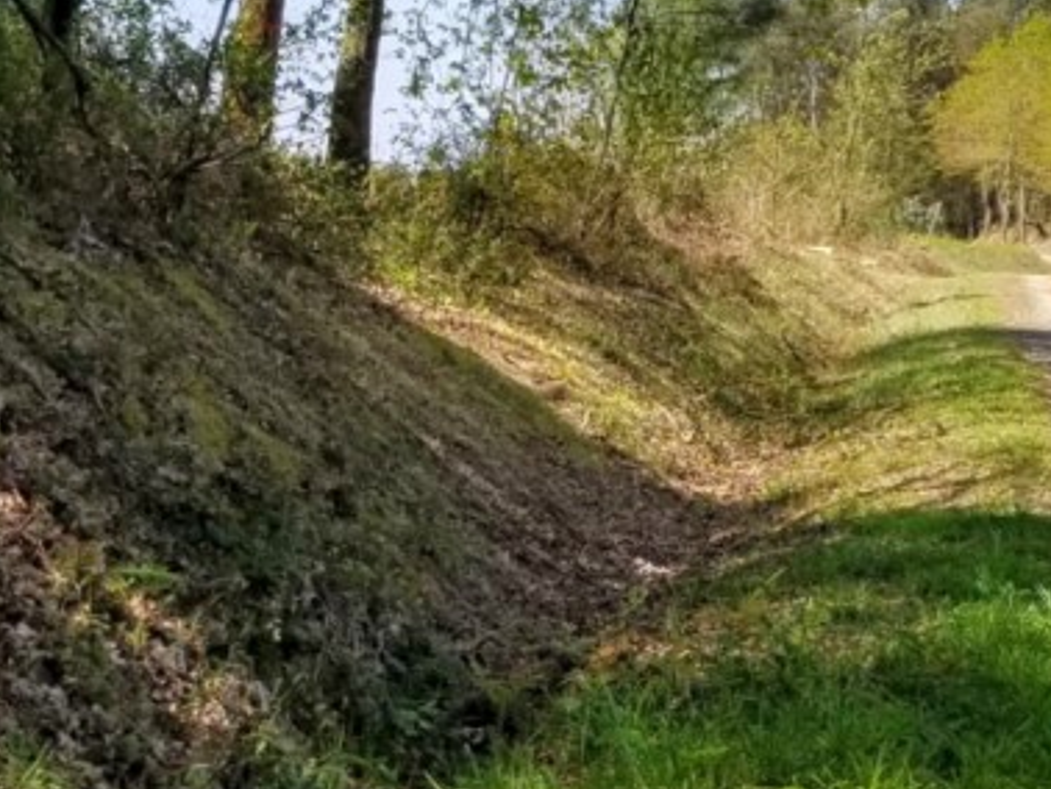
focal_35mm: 99
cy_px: 545
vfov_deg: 14.9
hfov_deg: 19.8
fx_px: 3008
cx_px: 526
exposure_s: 1/1368
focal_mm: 4.3
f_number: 1.7
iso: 50
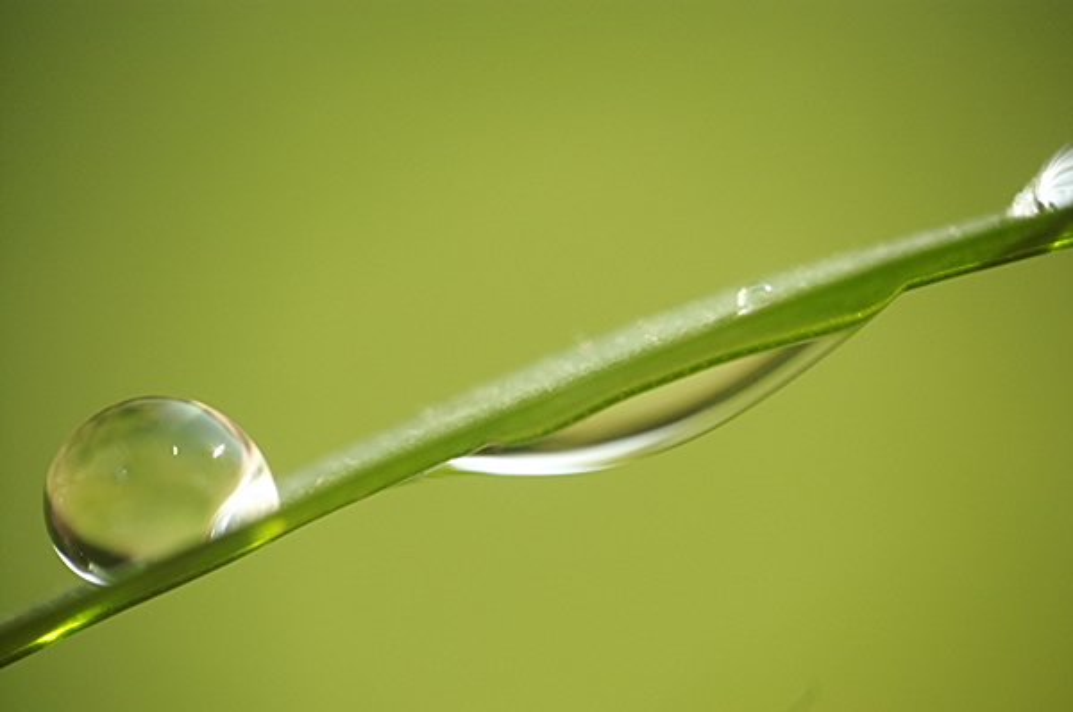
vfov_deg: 11.4
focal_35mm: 120
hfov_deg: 17.1
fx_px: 3571
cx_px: 536
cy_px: 356
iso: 800
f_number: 10
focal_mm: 80
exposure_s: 1/500
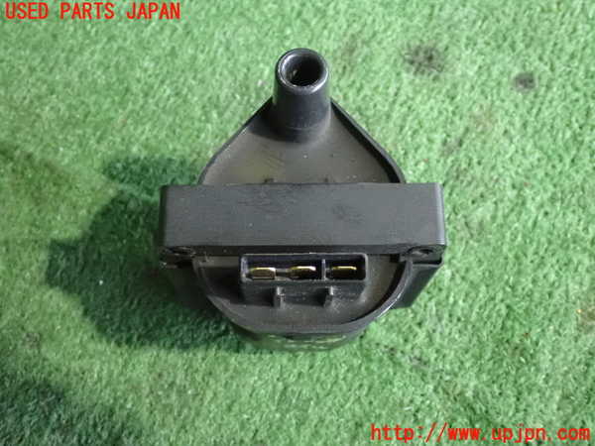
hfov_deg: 45.8
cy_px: 223
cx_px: 298
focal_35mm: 41
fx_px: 705
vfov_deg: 35.1
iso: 1600
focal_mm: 7.31
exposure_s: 1/40
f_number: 2.8
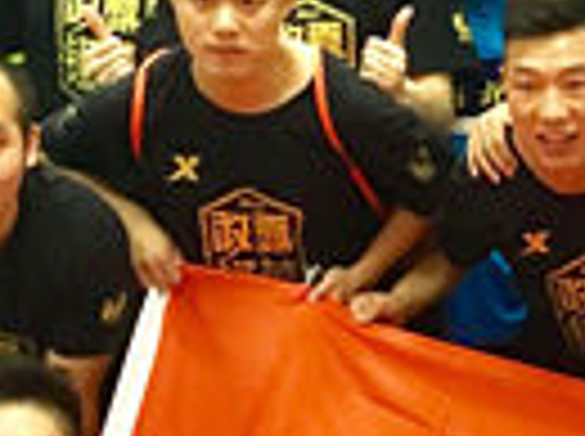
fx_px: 2260
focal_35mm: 134
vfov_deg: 10.9
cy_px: 432
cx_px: 756
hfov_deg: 14.2
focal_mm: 4.15
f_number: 2.2
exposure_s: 1/17
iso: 250
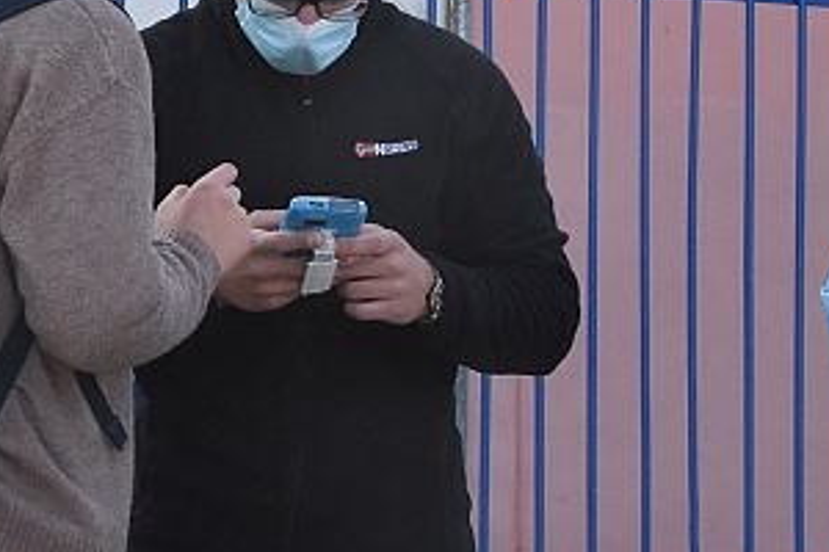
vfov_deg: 6.5
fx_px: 4835
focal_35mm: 210
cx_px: 36
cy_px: -48
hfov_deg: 9.7
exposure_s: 1/500
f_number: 11
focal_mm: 42
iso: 1250
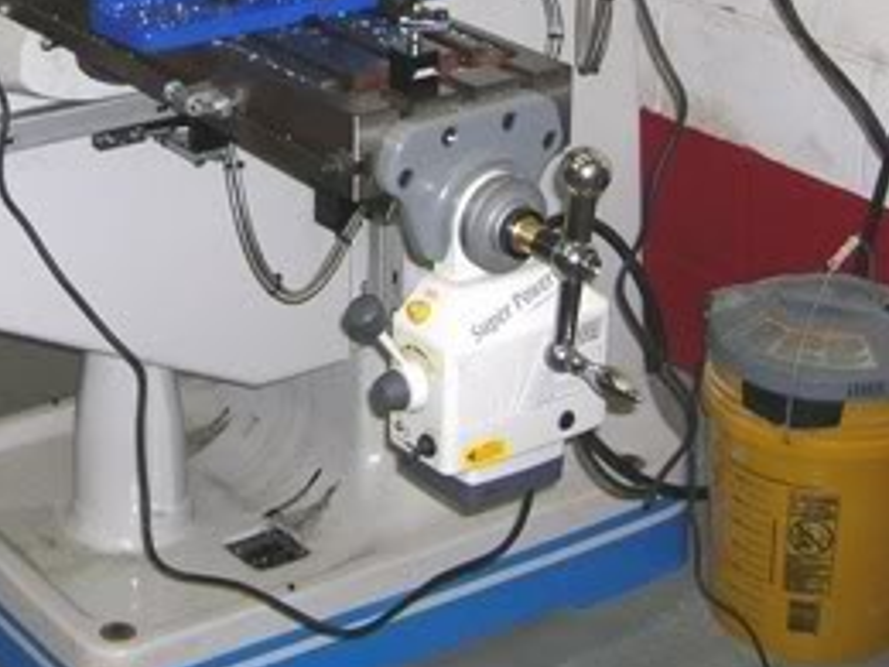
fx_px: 2132
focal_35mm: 83
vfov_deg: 17.2
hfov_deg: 23.3
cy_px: -72
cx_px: 226
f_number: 2.9
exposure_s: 1/60.1
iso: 69
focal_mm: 6
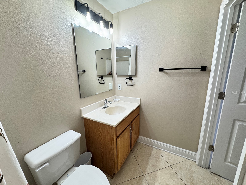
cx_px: 123
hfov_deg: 102.1
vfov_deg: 85.7
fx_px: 99
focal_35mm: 14
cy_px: 92
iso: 160
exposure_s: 1/120
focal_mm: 2.22
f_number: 2.2
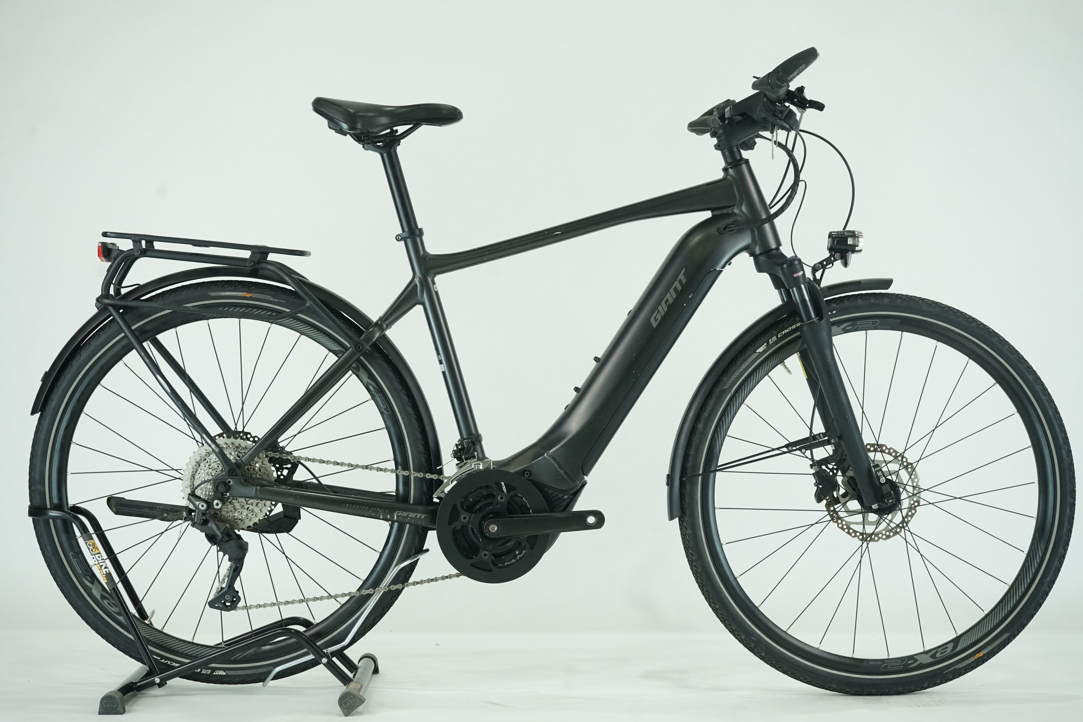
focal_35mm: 61
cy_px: 361
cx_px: 542
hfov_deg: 32.9
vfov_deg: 22.3
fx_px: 1835
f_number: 7.1
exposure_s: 1/200
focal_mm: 61
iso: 2000
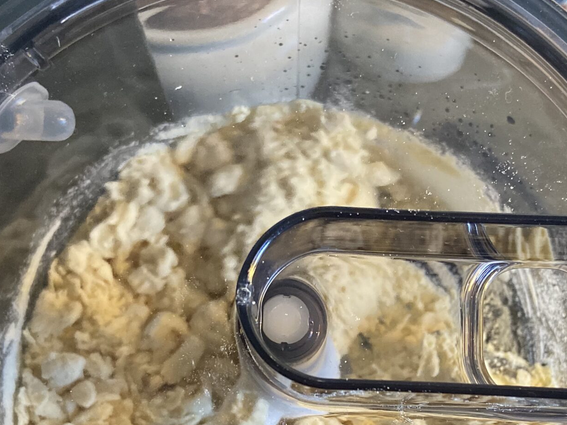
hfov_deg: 35.5
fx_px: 884
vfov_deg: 26.5
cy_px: 344
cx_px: 321
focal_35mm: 54
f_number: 1.8
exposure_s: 1/55
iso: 500
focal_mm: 4.25
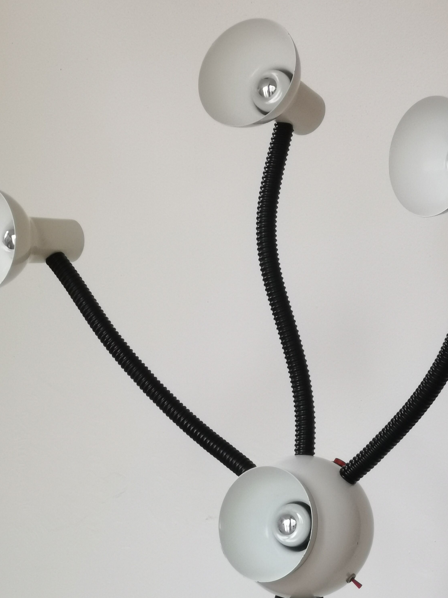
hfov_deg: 9.5
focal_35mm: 156
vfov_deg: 12.7
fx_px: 2692
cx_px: 265
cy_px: 325
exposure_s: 1/50
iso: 200
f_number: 2.4
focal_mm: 7.48
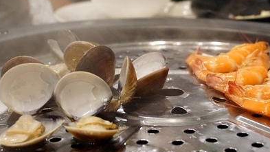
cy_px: 77
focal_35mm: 82
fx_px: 586
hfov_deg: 25.9
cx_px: 164
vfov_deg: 14.8
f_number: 5
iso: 3200
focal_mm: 33
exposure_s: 1/60
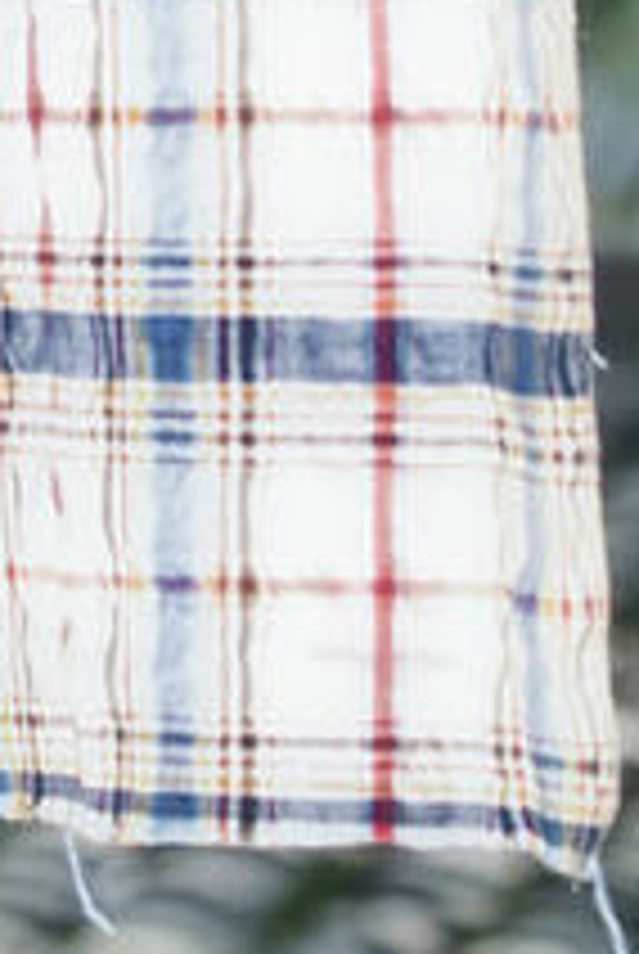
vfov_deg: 3.9
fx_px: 13772
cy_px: -655
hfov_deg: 2.6
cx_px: -882
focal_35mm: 519
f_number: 2.8
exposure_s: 1/200
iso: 125
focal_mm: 70
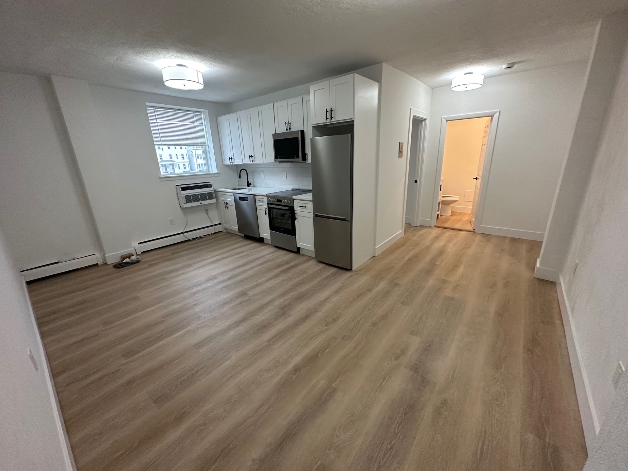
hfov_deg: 102.1
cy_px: 236
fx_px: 254
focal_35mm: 14
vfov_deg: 85.7
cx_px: 314
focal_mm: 2.22
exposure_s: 1/120
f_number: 2.2
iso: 320
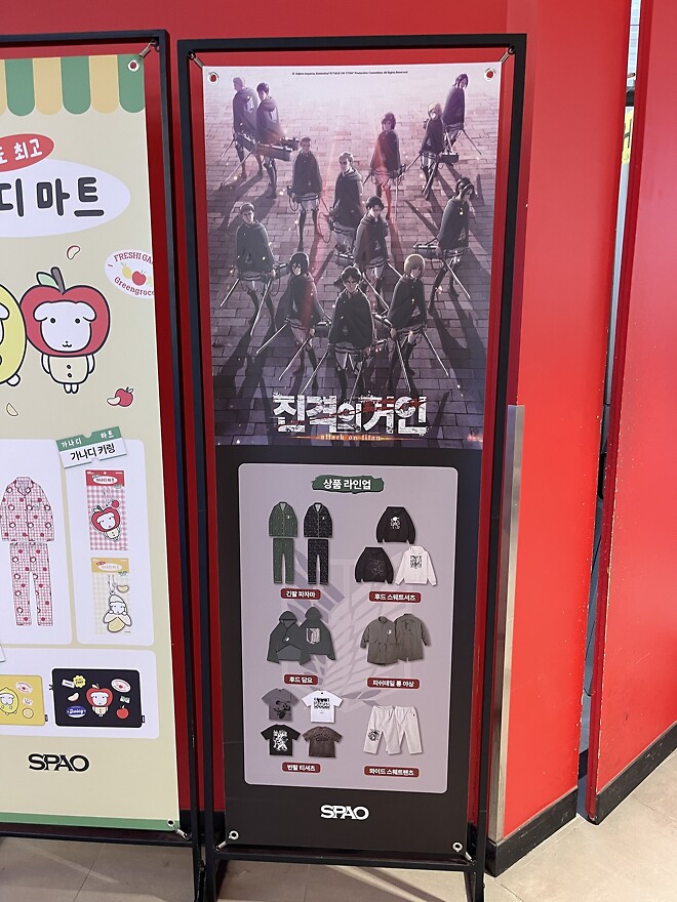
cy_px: 451
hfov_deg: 54.9
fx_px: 652
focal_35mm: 25
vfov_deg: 69.4
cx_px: 338
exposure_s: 1/60
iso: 200
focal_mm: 5.1
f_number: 1.6
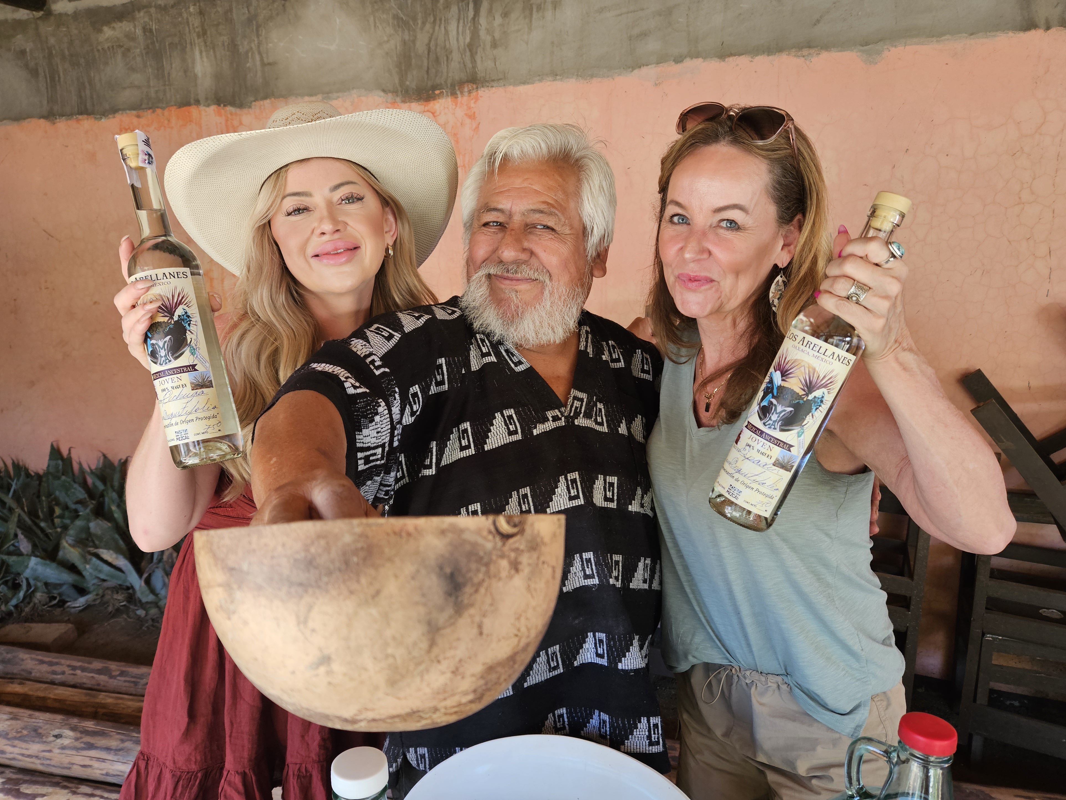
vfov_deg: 56.8
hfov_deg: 71.6
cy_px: 412
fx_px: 739
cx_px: 524
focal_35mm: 24
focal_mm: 5.4
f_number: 1.8
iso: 125
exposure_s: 1/180
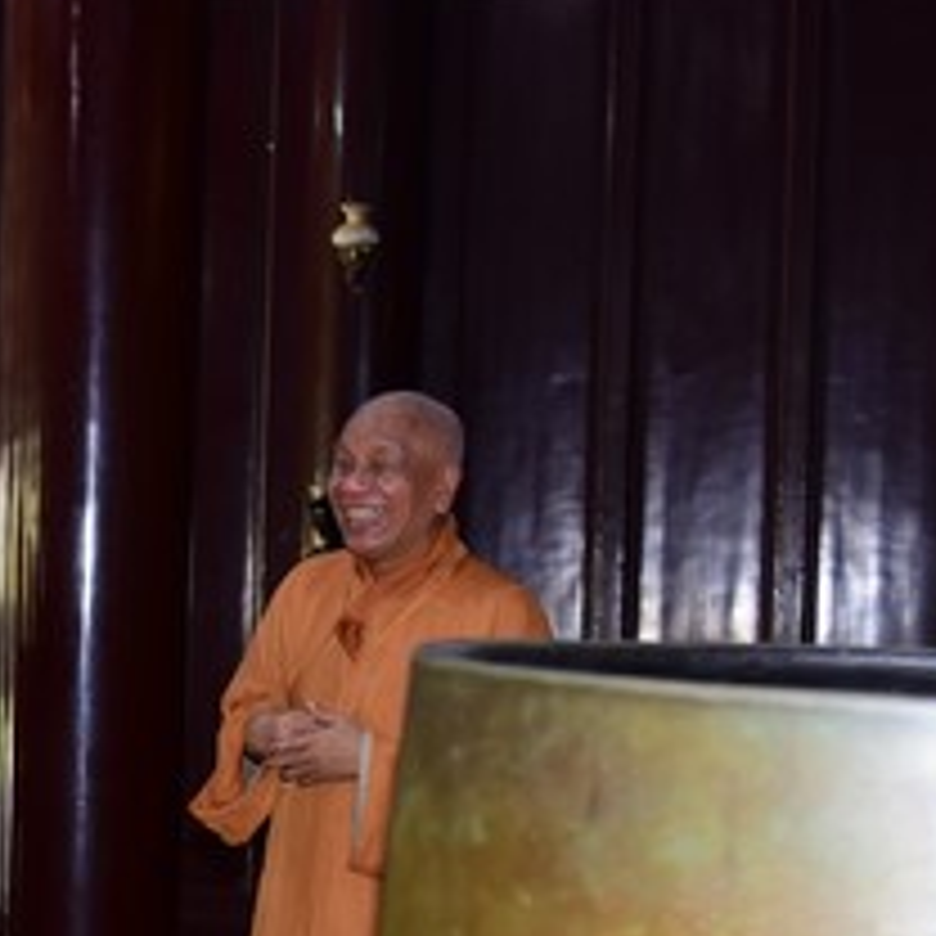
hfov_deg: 17.7
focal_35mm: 93
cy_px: 774
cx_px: -202
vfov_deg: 18.5
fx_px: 2845
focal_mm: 35
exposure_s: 1/40
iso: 800
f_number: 4
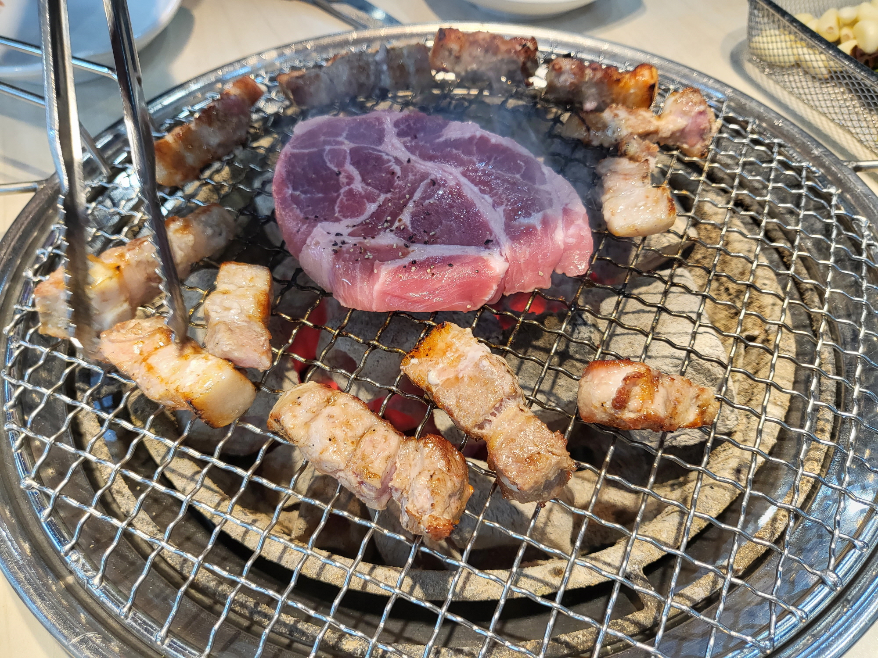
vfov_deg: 53.1
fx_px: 659
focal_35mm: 26
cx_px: 439
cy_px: 329
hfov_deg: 67.3
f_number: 1.8
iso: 100
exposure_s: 1/120
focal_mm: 4.25
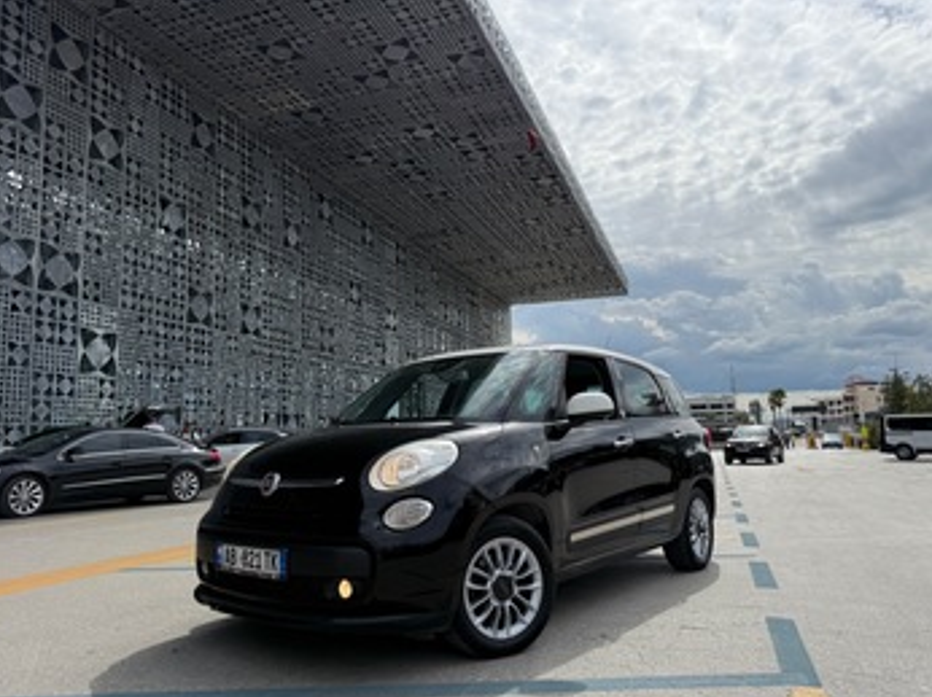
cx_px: 453
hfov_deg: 69.4
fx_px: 673
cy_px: 361
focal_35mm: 25
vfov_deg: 54.8
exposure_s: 1/10309
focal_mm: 6.76
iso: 100
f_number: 1.78
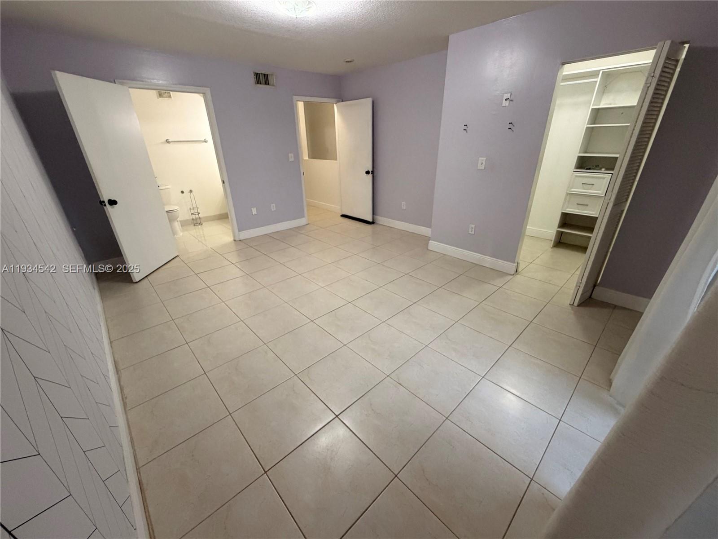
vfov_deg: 85.7
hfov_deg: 102.1
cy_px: 270
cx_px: 359
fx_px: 290
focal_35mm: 14
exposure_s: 1/60
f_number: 2.2
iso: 320
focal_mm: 2.22
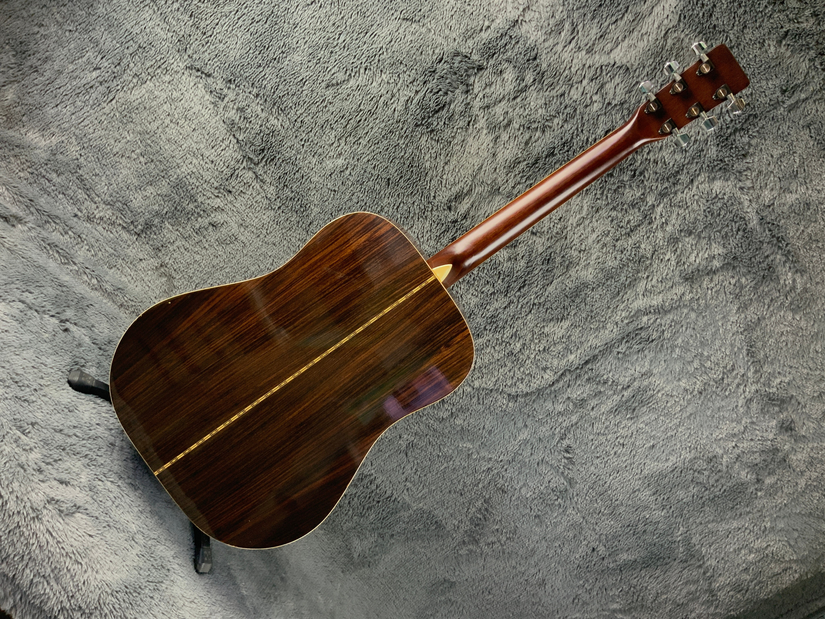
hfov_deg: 61.7
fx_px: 691
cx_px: 412
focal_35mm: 29
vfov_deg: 48.2
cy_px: 310
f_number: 1.8
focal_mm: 3
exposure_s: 1/50
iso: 100
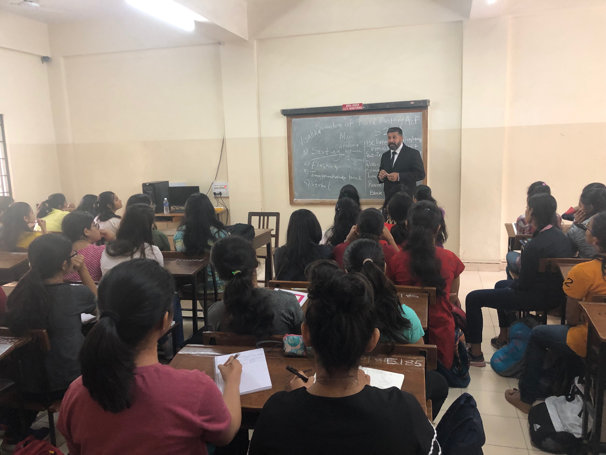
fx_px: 490
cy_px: 228
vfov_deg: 49.7
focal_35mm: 28
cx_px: 303
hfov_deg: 63.4
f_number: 1.8
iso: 100
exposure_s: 1/17
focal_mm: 4
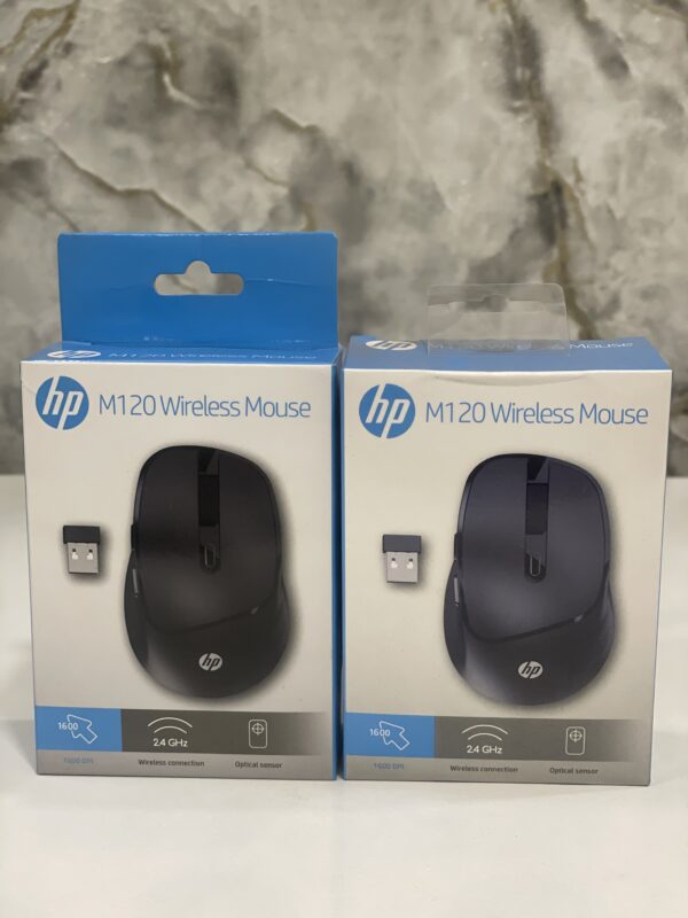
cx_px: 344
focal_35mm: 52
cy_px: 459
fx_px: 1378
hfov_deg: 28.0
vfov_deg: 36.8
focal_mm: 6
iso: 125
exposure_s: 1/100
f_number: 2
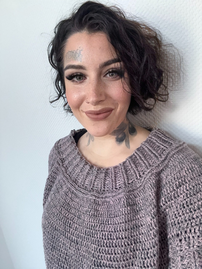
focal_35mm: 23
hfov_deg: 58.9
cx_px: 101
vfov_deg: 73.9
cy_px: 134
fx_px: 179
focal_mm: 2.69
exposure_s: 1/50
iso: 200
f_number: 1.9
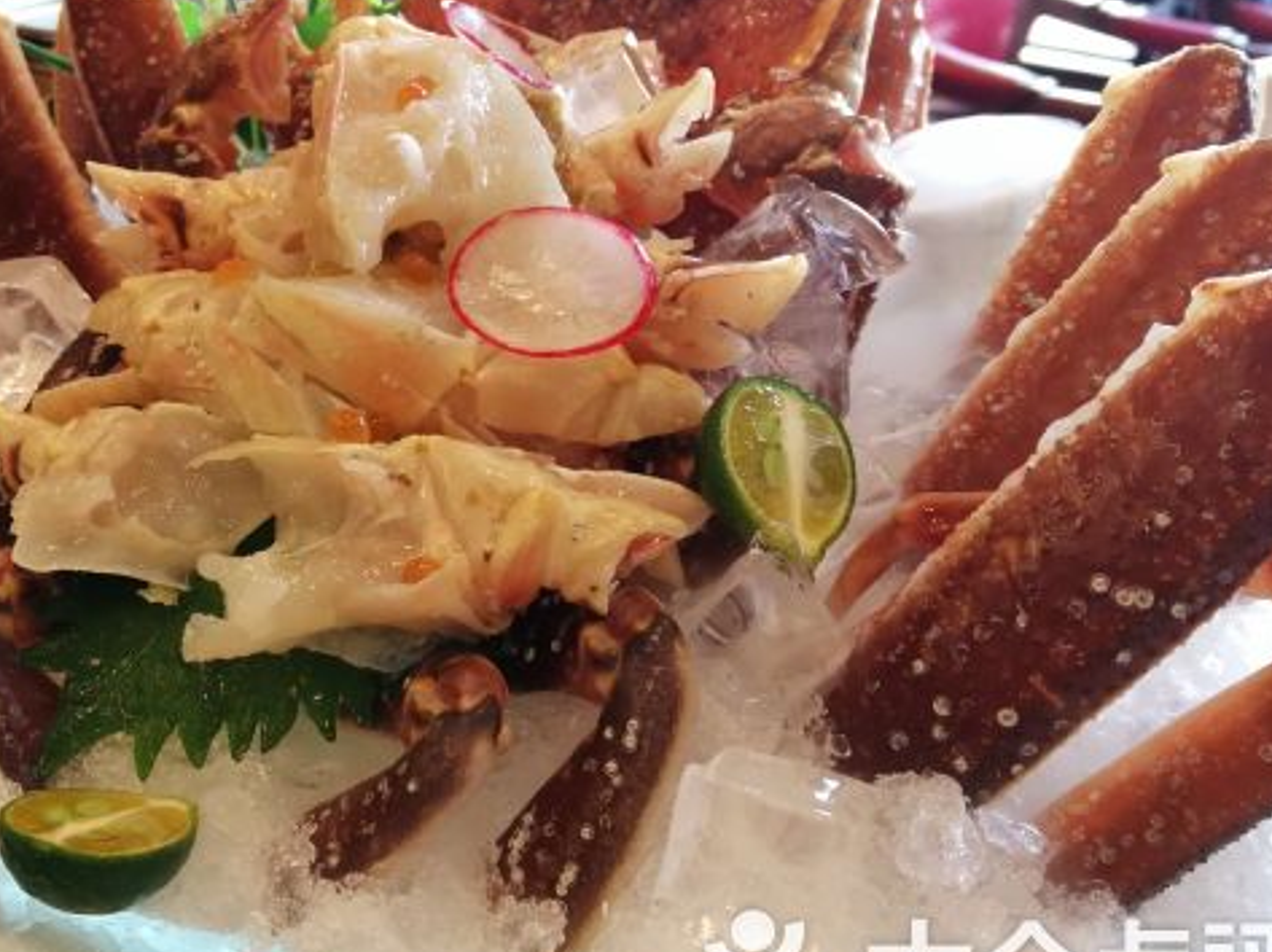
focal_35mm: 40
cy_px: 407
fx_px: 1469
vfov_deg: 35.8
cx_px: 438
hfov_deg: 46.2
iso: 160
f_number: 2.2
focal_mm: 3.84
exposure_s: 1/33.3
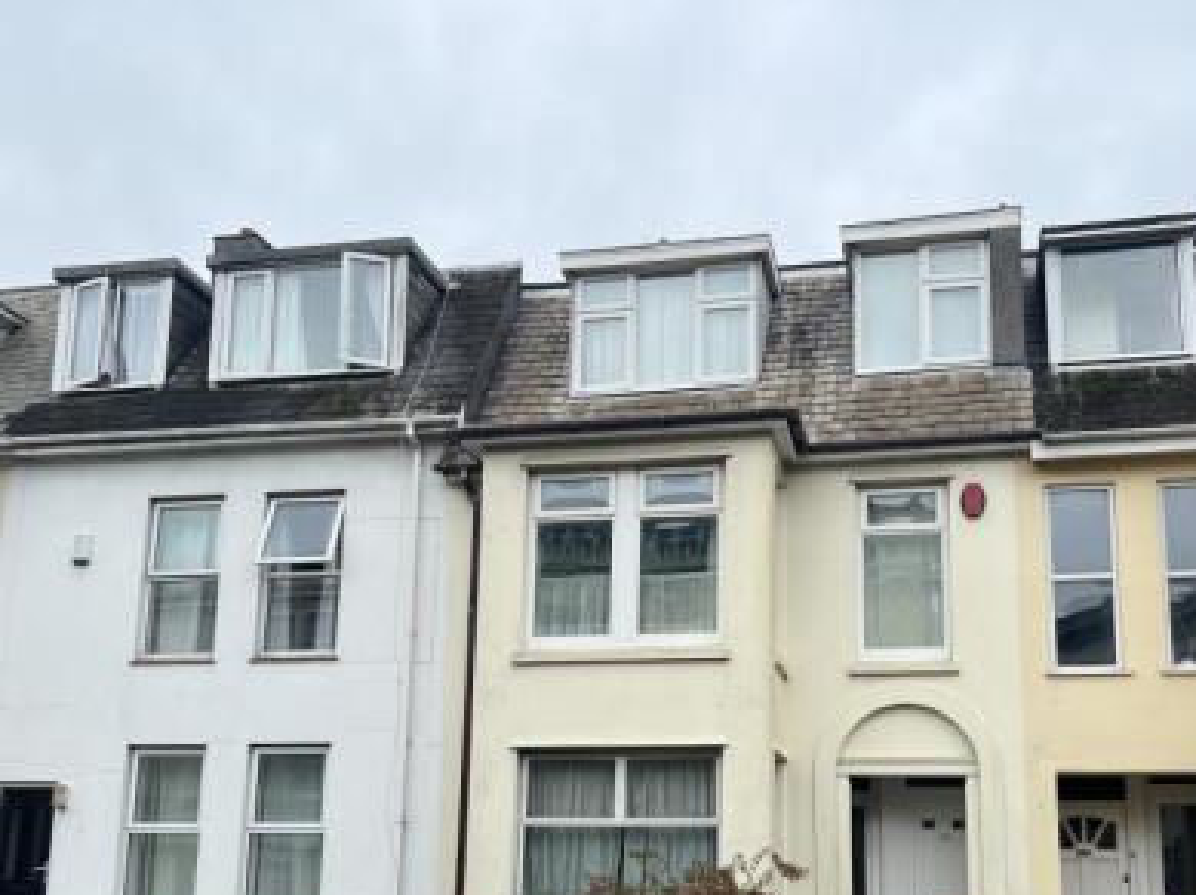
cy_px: 669
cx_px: 650
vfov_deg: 35.9
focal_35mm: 39
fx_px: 1346
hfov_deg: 47.8
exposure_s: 1/1972
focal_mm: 5.7
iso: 50
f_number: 1.5
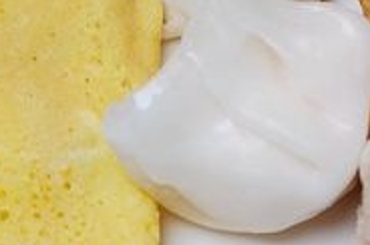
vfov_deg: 15.7
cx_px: 368
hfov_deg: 23.0
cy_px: -1
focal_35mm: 85
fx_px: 872
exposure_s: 1/125
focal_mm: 9
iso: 125
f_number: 2.8
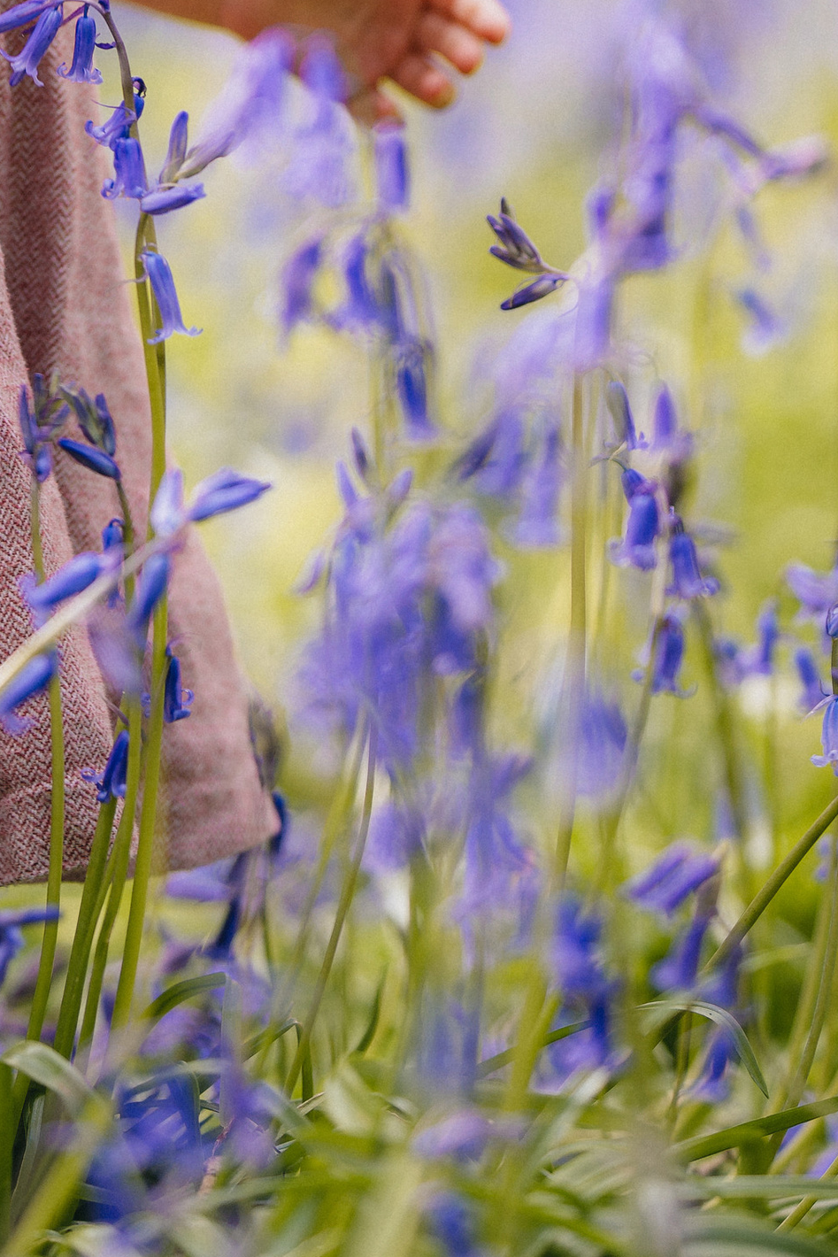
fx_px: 12740
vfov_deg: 5.6
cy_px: -254
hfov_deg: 3.8
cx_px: -73
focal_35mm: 365
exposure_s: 1/320
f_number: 1.8
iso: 80
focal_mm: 135
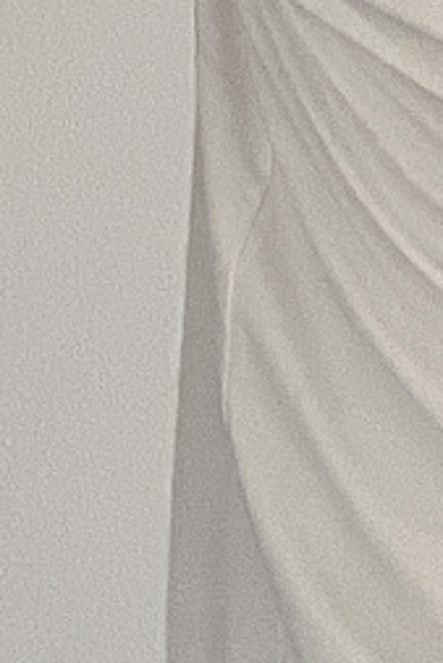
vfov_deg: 3.8
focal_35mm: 540
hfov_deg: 2.5
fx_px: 9953
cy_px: -908
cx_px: -55
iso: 250
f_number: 2.8
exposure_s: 1/60
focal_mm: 9
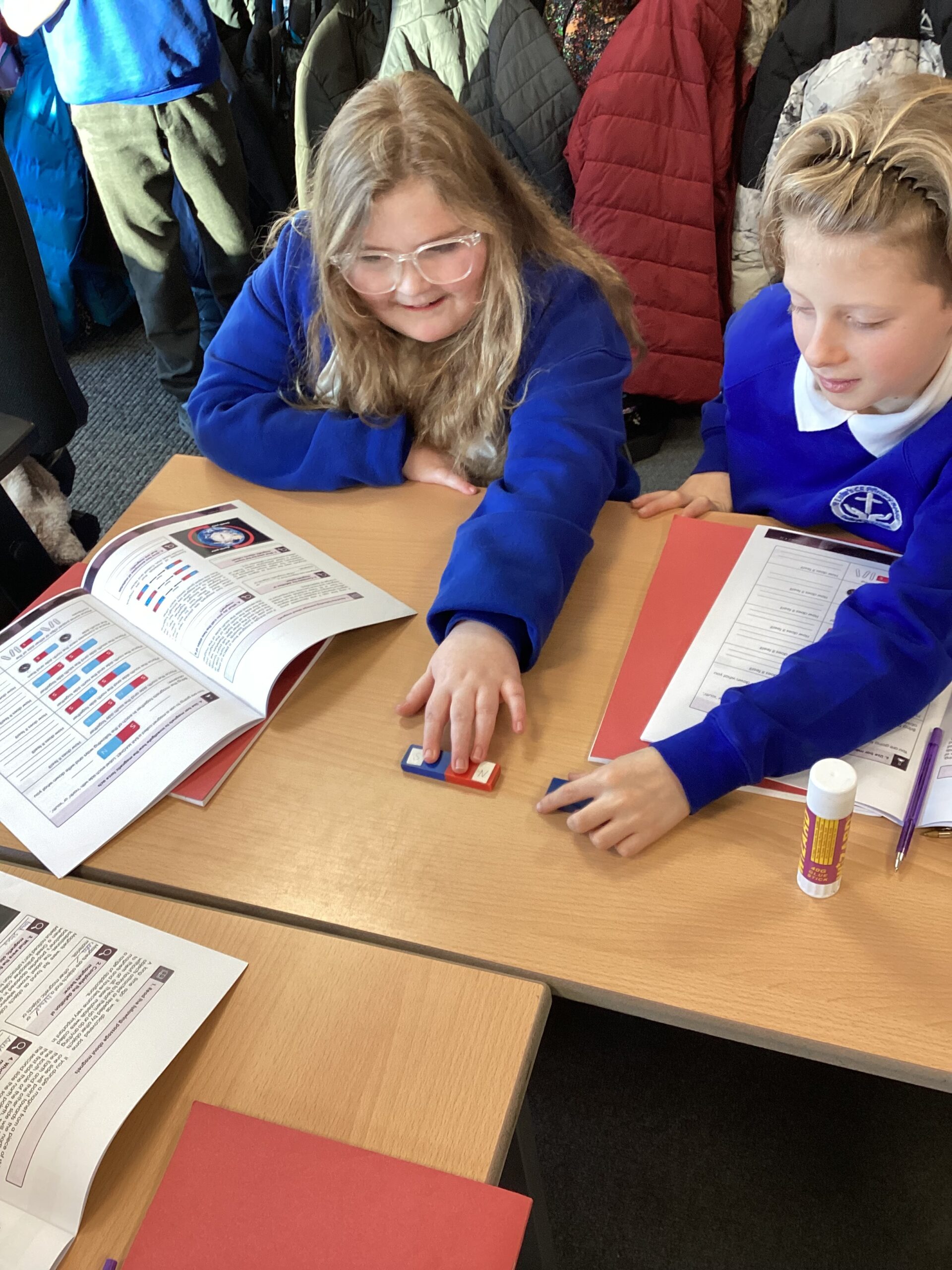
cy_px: 635
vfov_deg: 58.4
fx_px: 1137
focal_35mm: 31
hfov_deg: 45.4
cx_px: 476
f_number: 2.4
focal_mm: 3.3
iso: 100
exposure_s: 1/50
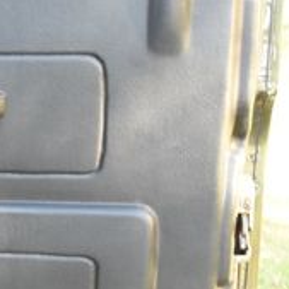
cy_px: 227
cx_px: -166
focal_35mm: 155
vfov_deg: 11.2
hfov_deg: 10.8
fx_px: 1464
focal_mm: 32
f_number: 13
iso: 2000
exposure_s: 1/30
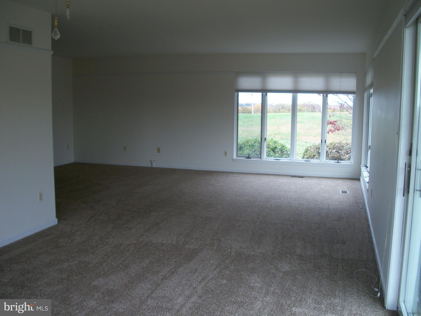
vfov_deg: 40.7
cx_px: 210
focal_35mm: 35
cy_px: 158
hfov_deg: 52.6
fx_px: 426
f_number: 3.1
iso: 80
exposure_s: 1/30
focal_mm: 6.3
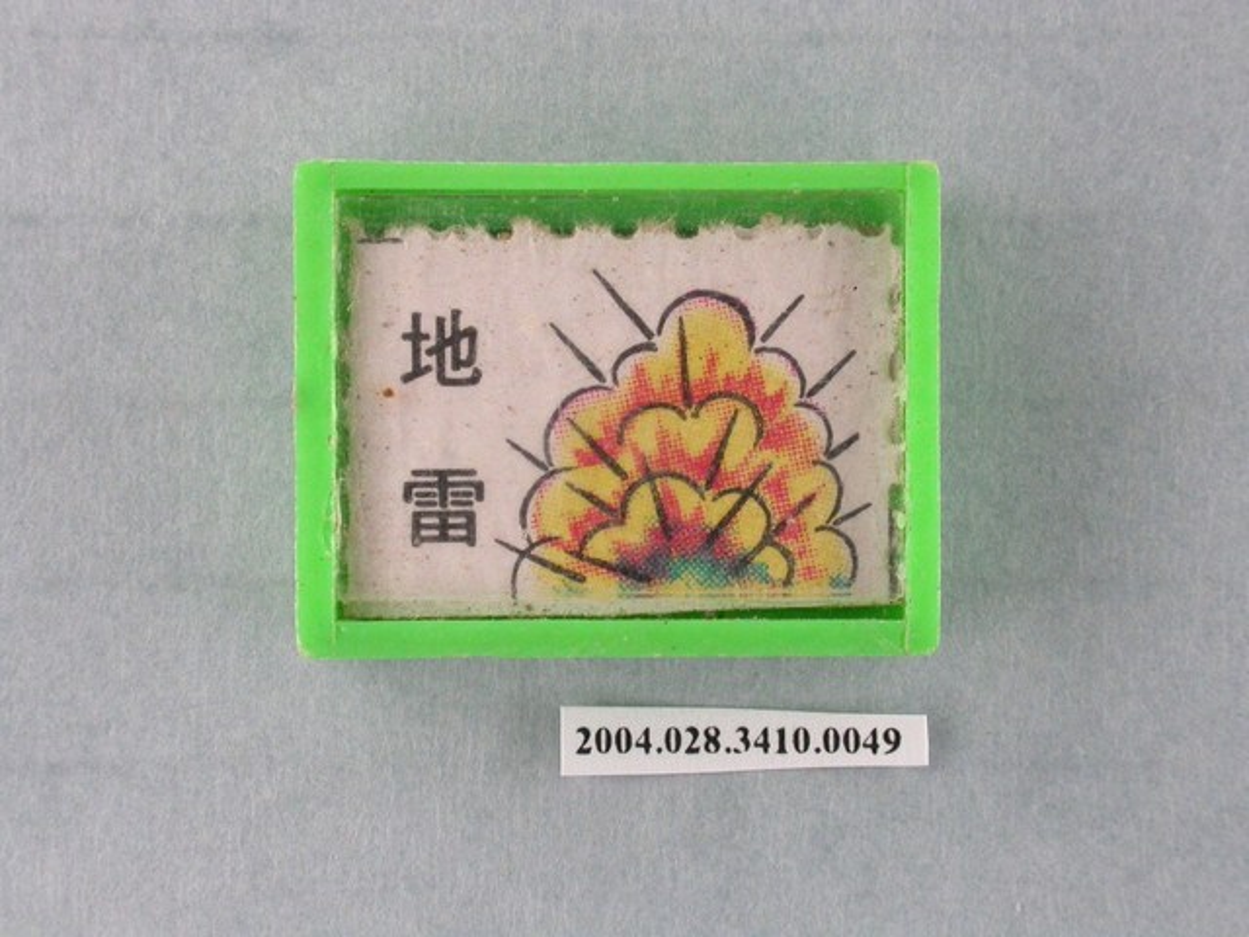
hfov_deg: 13.7
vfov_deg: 10.3
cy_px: 468
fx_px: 5196
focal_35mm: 144
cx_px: 624
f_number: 6.2
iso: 200
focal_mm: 29.9
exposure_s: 1/30
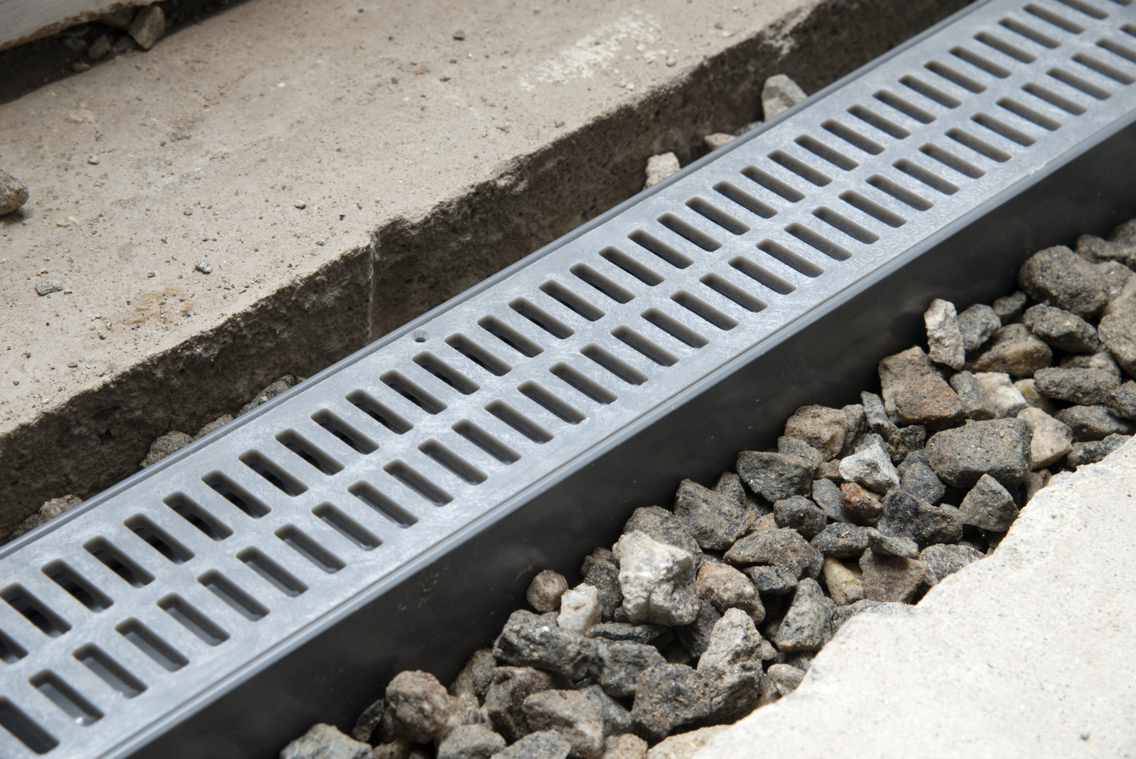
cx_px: 568
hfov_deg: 20.8
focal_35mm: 98
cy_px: 380
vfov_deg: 14.0
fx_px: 3094
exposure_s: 1/80
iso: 640
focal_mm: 98
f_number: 13
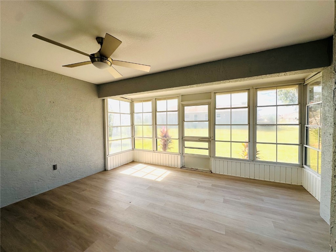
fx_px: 136
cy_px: 126
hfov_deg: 102.1
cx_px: 168
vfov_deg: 85.7
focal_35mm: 14
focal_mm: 2.22
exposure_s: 1/99
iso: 40
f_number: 2.2
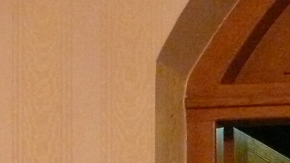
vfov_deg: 6.7
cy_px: 455
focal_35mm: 166
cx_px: 245
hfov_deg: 12.9
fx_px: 1277
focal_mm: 7.4
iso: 800
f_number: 2.8
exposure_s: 1/15
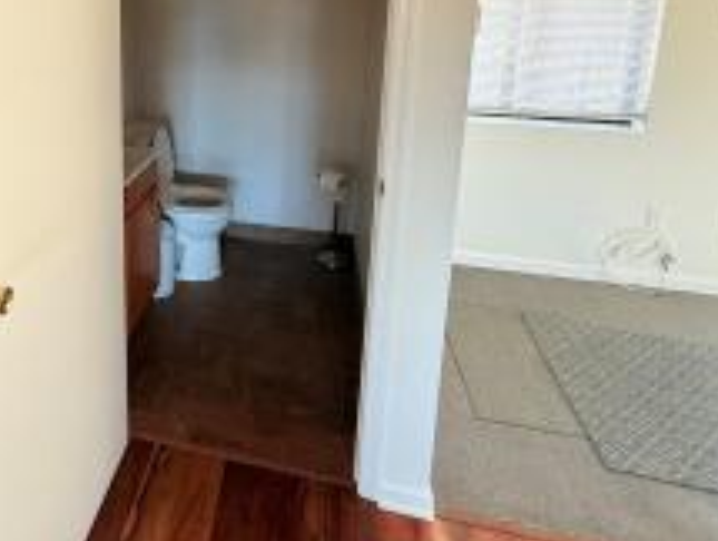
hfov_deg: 63.0
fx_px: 540
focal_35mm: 26
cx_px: 174
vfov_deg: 49.2
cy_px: 87
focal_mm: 2.22
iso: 200
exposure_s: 1/99
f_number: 2.2
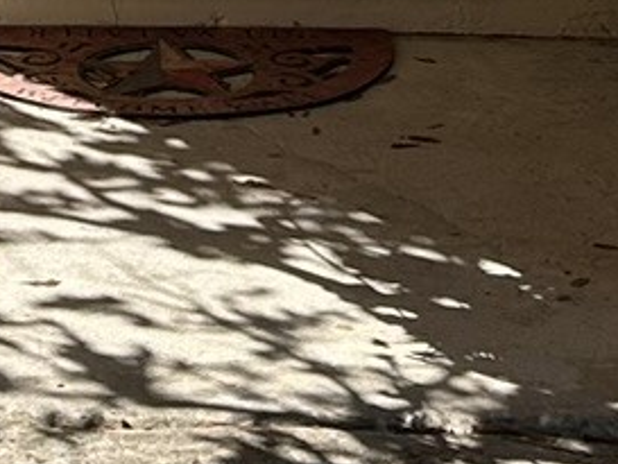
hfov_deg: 10.0
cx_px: -134
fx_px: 3483
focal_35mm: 195
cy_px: -525
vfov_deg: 7.3
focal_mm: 5.7
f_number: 1.5
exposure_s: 1/2841
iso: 50
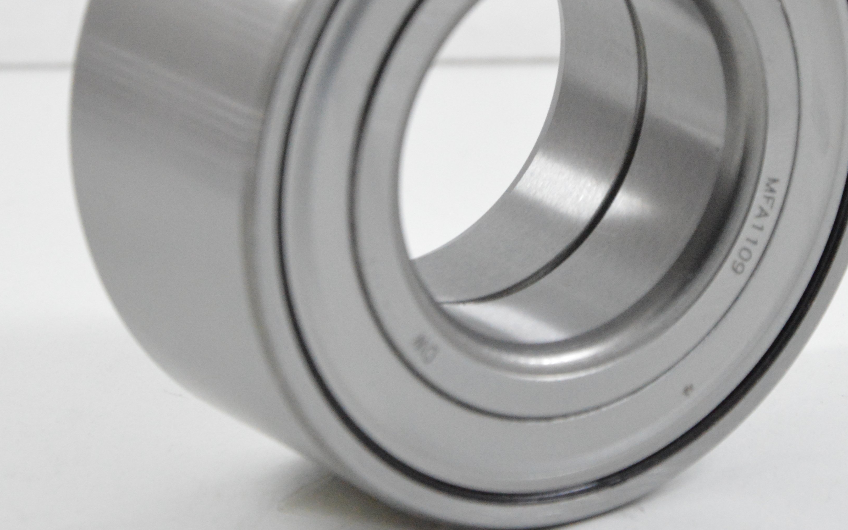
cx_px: 539
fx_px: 6886
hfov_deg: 7.0
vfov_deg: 4.4
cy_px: 128
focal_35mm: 298
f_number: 8
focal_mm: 105
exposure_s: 1/100
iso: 3200
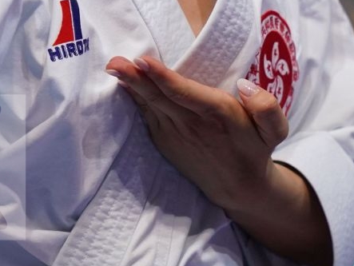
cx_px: -49
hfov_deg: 1.3
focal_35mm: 1561
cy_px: -117
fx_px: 15977
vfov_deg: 1.0
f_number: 2.8
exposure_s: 1/500
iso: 2000
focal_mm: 400
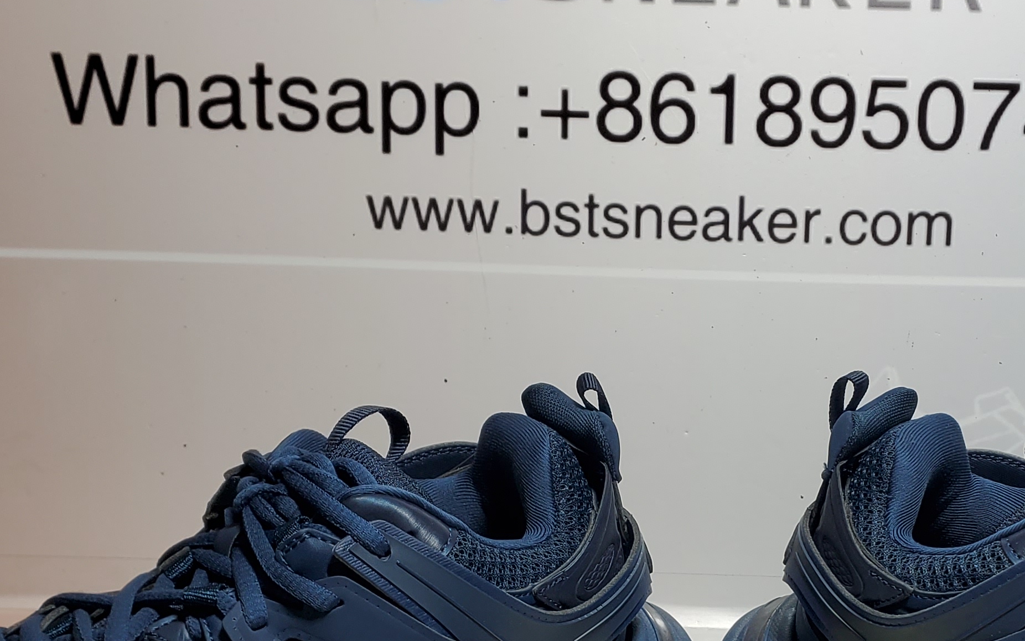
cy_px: 536
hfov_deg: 33.6
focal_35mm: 60
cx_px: 717
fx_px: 1676
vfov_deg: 21.3
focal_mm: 4.3
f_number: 1.5
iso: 50
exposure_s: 1/594
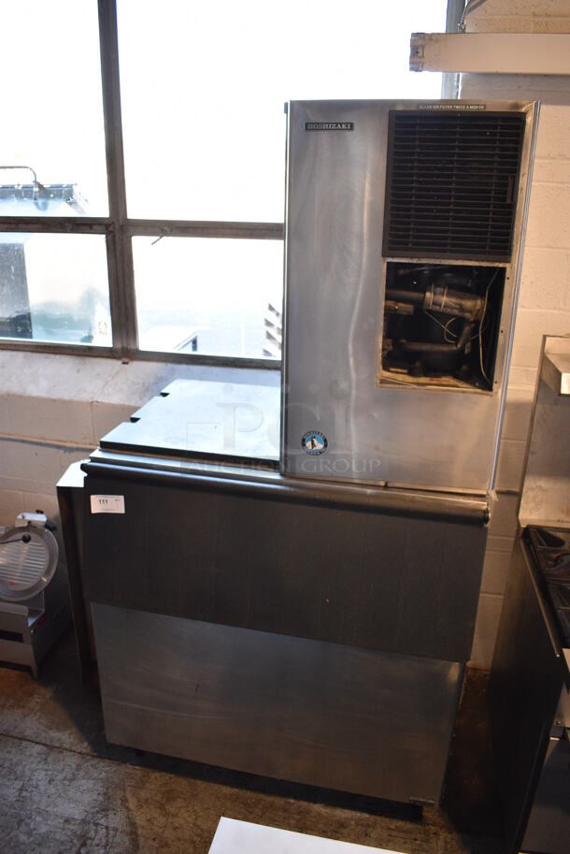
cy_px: 427
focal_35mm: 27
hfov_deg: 48.0
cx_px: 285
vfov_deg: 67.3
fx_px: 640
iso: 800
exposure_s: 1/160
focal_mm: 18
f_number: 3.5
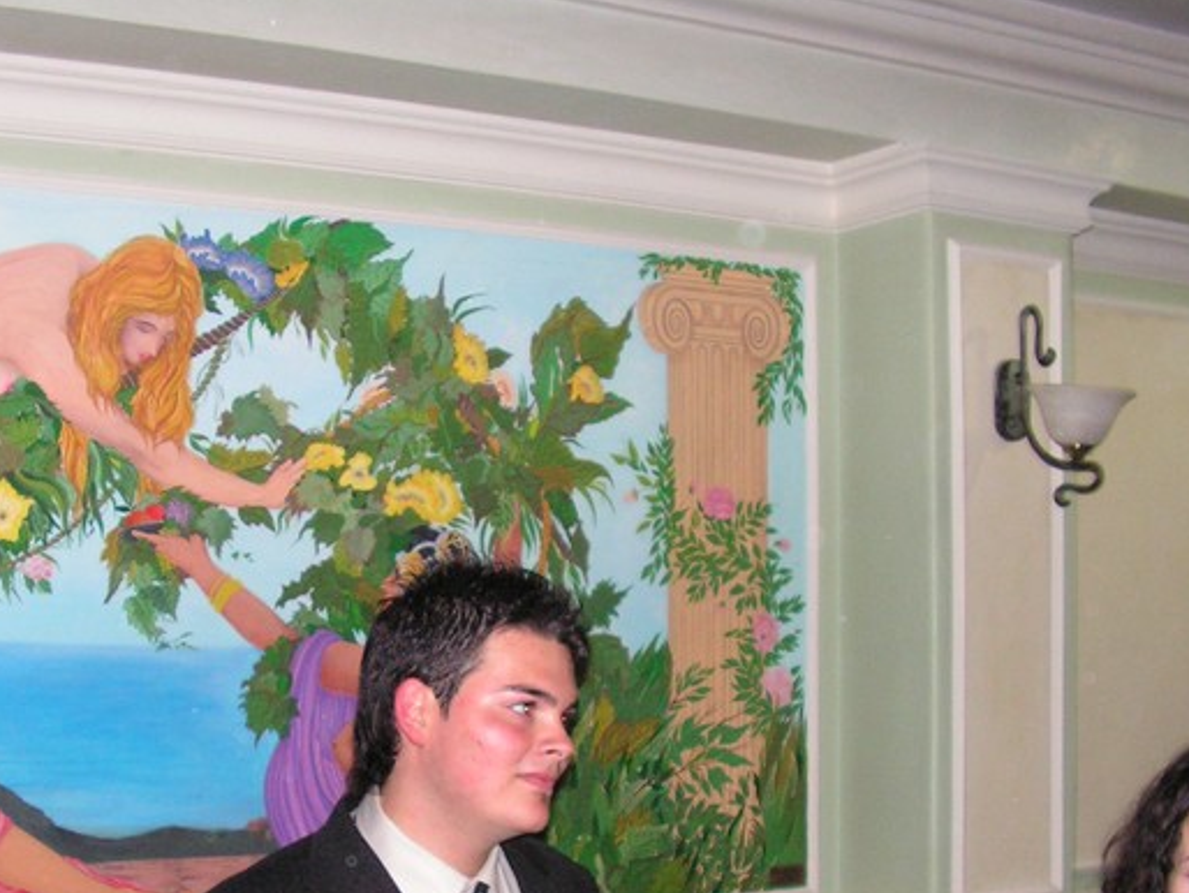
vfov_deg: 25.8
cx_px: 433
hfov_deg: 34.1
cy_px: 678
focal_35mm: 56
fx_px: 1924
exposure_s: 1/40
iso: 200
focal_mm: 6
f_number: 3.2
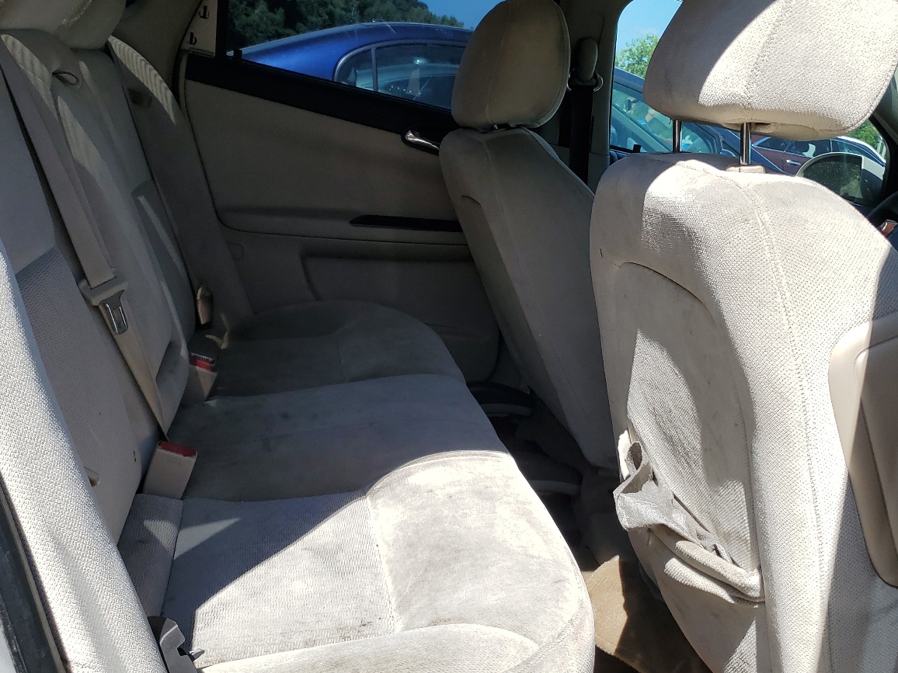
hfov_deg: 51.3
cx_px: 435
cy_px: 245
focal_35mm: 36
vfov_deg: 39.3
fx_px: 934
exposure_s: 1/1667
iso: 50
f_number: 1.5
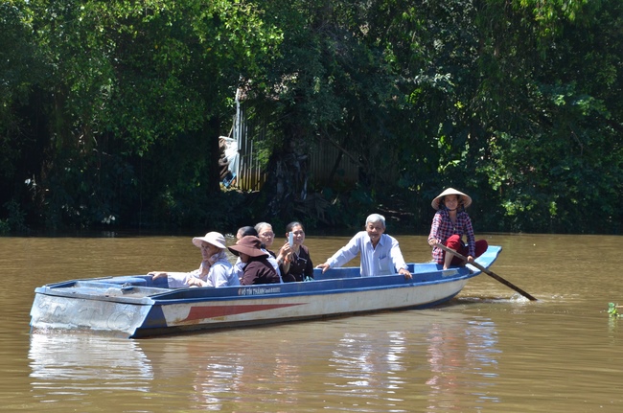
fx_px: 2721
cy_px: 206
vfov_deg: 8.7
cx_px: 312
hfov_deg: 13.1
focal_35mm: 158
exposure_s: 1/640
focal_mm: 105
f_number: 13
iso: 1000
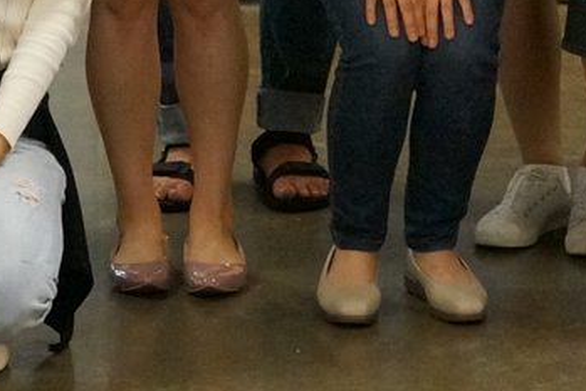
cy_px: -258
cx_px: 448
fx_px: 3962
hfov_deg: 8.4
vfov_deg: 5.6
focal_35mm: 243
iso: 3200
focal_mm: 35
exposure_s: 1/160
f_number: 3.5
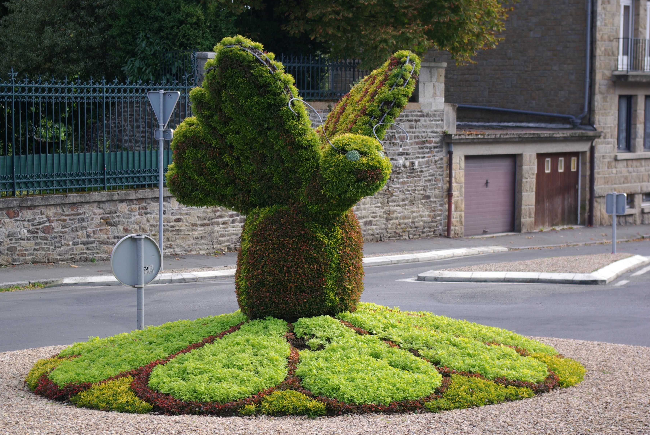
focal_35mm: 81
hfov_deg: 25.0
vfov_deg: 16.9
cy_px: 224
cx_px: 300
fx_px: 1464
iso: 100
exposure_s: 1/90
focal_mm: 50
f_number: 6.7
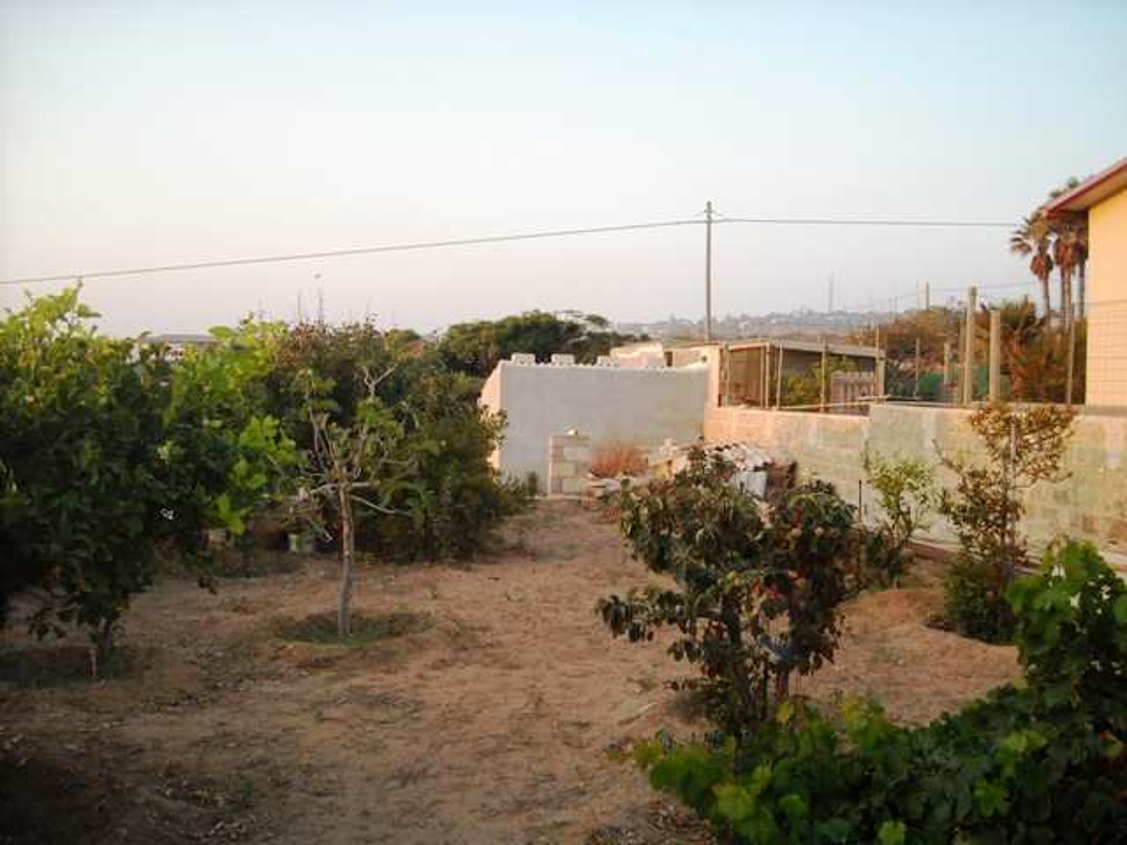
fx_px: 1140
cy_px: 422
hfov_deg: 52.6
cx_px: 564
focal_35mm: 35
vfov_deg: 40.7
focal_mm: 5.7
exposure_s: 1/250
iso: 183
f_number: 2.8
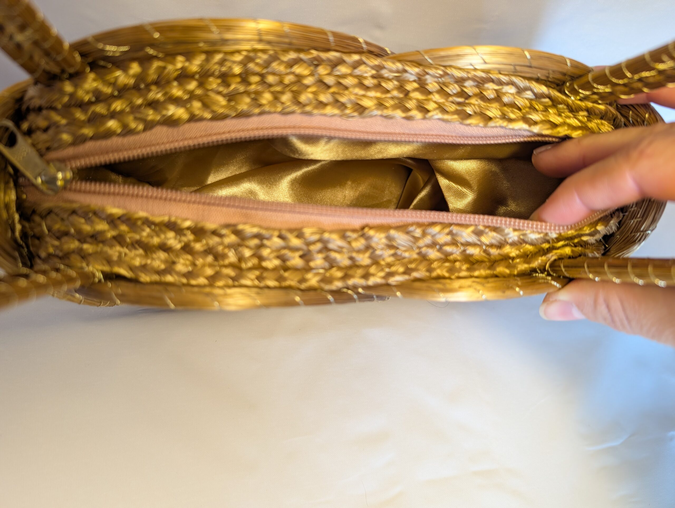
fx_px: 469
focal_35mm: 24
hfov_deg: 71.5
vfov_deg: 56.9
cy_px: 254
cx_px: 338
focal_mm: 6.9
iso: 237
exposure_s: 1/100
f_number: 1.68
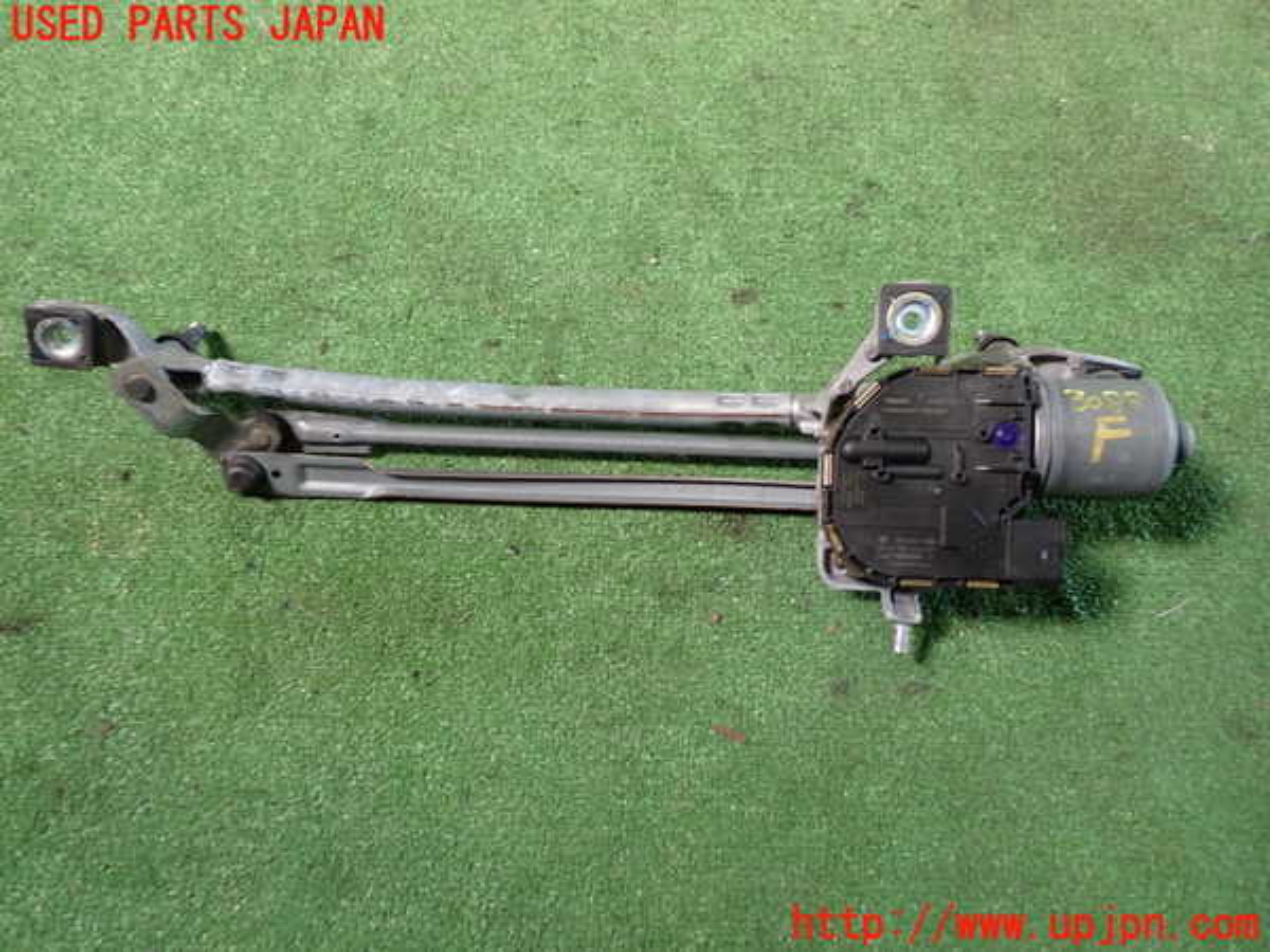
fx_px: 1101
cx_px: 635
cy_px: 476
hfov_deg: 60.0
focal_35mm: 30
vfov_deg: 46.8
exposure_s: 1/40
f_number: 2.3
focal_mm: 5.4
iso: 200
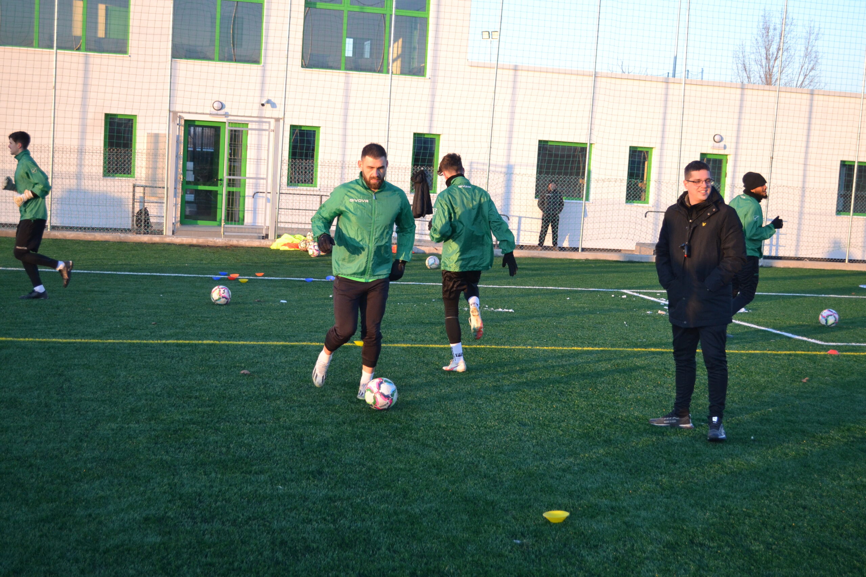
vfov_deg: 26.5
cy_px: 288
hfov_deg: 38.9
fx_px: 1227
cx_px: 433
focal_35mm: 51
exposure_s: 1/500
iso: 800
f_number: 5
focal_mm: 34
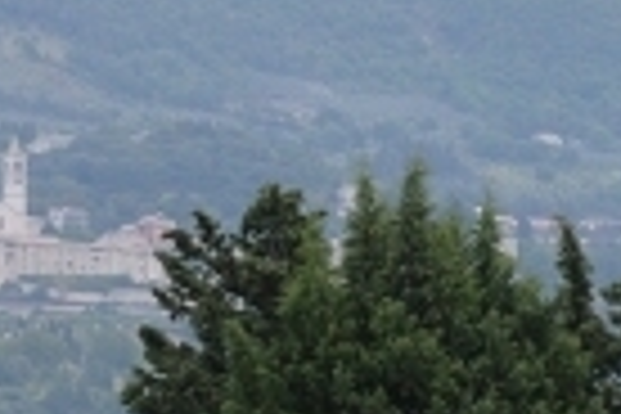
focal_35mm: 324
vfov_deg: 4.2
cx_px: -18
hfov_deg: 6.3
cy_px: 884
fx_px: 5589
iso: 640
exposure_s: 1/800
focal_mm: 70
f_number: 7.1
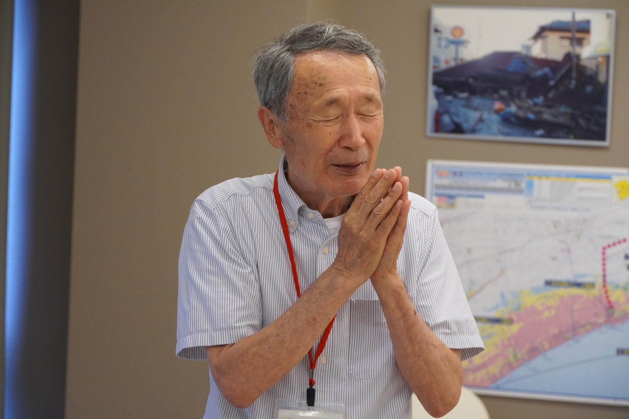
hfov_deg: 19.2
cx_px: 314
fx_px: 1861
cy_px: 210
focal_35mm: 106
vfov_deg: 12.9
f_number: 5.6
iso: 2000
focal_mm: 71
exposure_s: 1/160
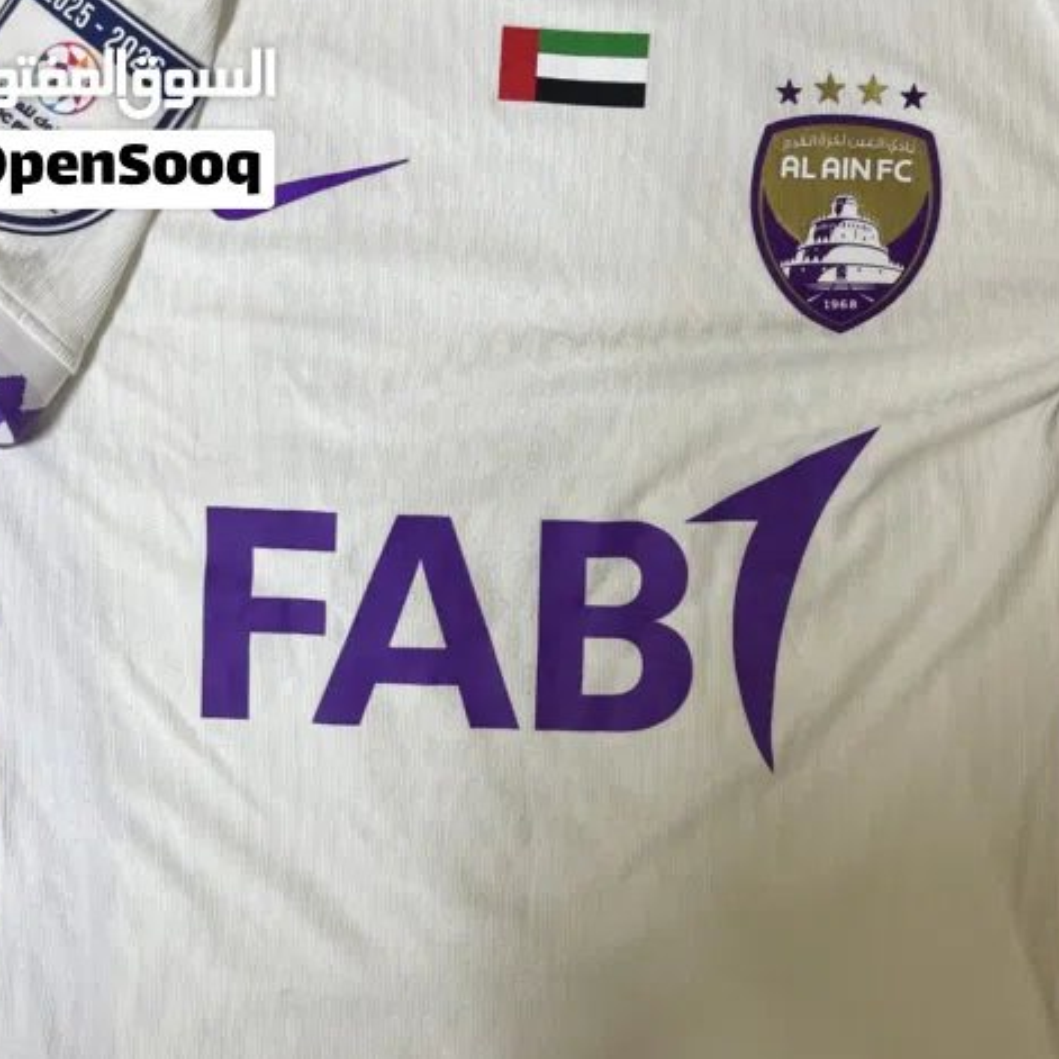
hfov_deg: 53.8
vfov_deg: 54.0
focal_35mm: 30
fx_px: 1038
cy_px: 533
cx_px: 614
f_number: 1.6
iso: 125
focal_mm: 5.1
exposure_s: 1/100
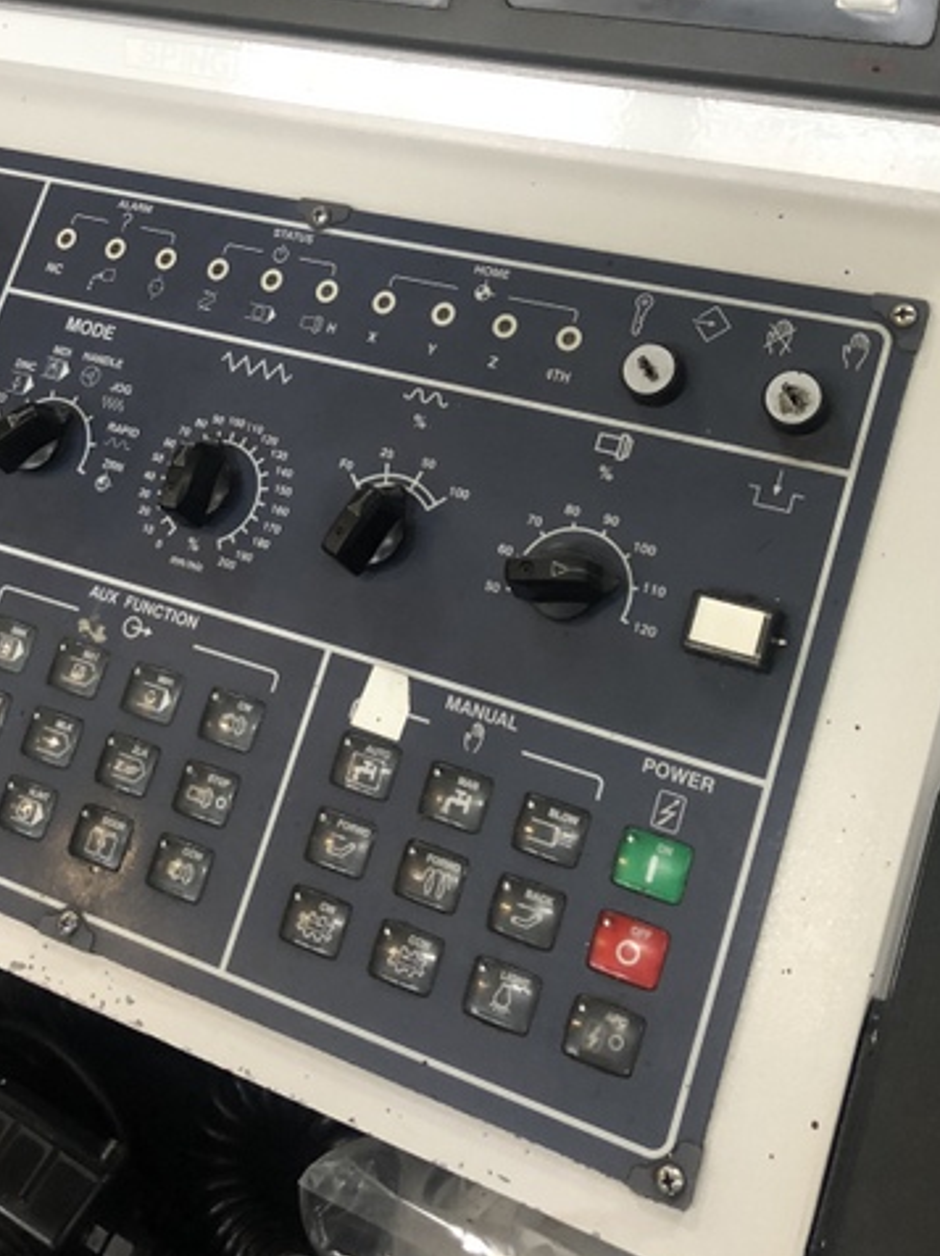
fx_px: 1704
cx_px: 348
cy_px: 390
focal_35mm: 47
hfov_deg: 30.7
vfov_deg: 39.8
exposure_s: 1/17
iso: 100
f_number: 1.8
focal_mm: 3.99
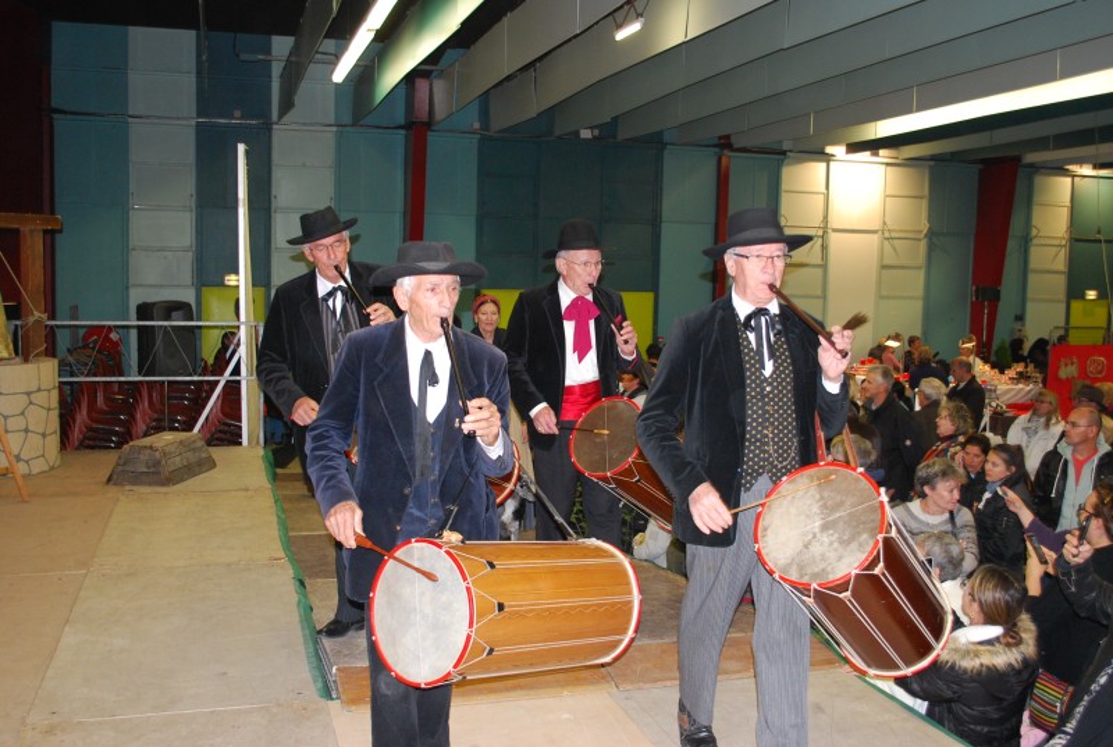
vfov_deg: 37.0
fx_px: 1115
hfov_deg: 53.0
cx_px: 556
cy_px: 374
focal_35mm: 36
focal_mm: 24
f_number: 4.2
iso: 640
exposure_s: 1/60
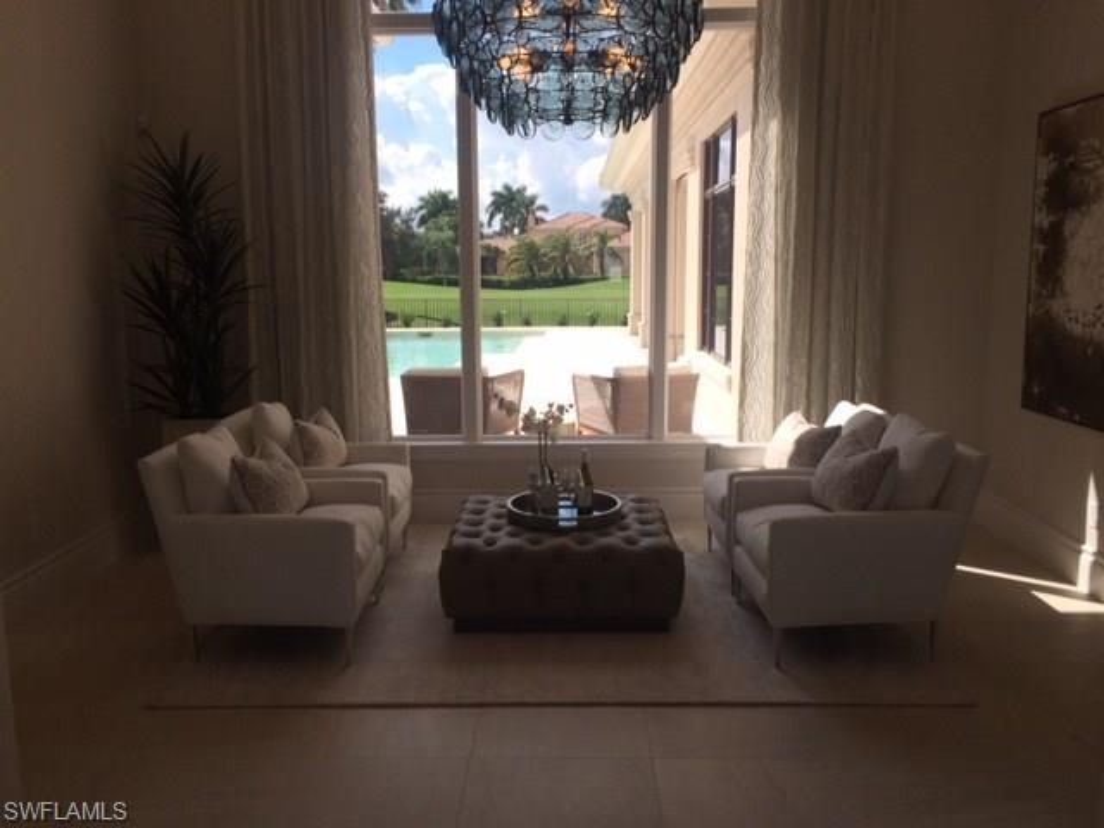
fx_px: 925
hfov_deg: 61.7
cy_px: 414
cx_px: 552
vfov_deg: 48.2
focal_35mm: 29
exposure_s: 1/733
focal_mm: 4.15
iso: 32
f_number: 2.2
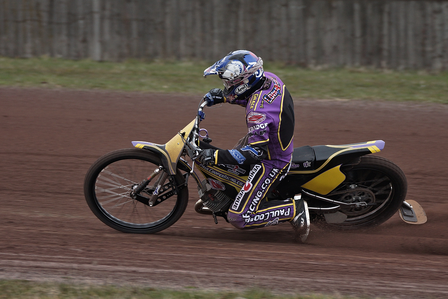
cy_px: 150
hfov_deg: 6.9
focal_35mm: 300
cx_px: 224
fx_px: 3733
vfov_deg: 4.6
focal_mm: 200
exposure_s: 1/800
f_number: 5
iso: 640
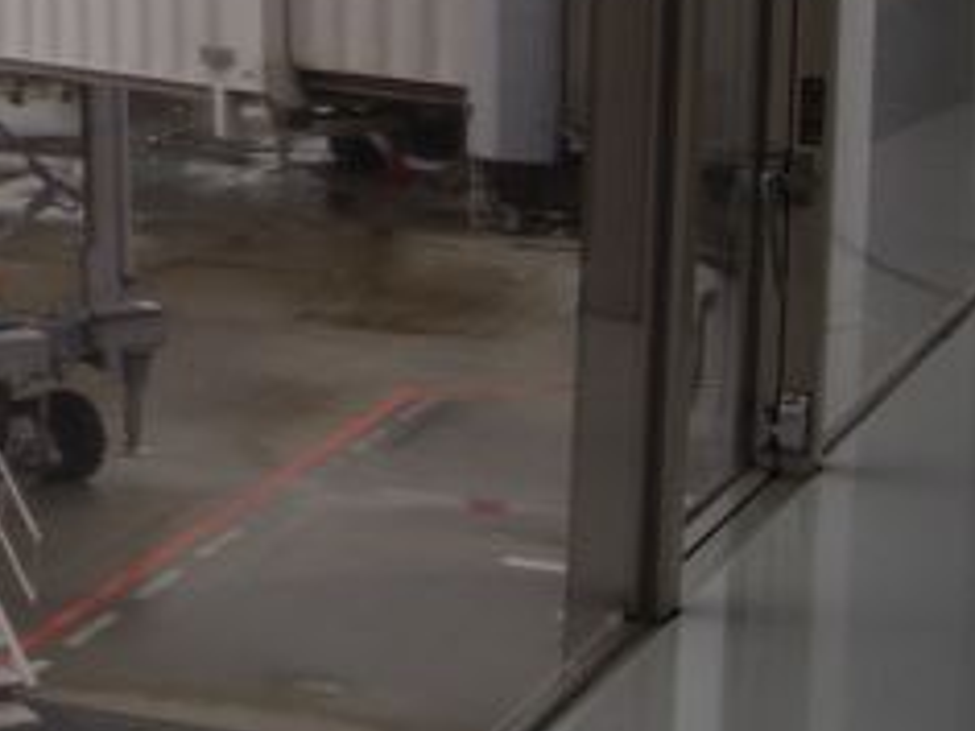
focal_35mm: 99
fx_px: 2788
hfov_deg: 19.0
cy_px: 19
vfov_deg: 14.7
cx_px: -116
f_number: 4
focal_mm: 4.8
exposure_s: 1/60
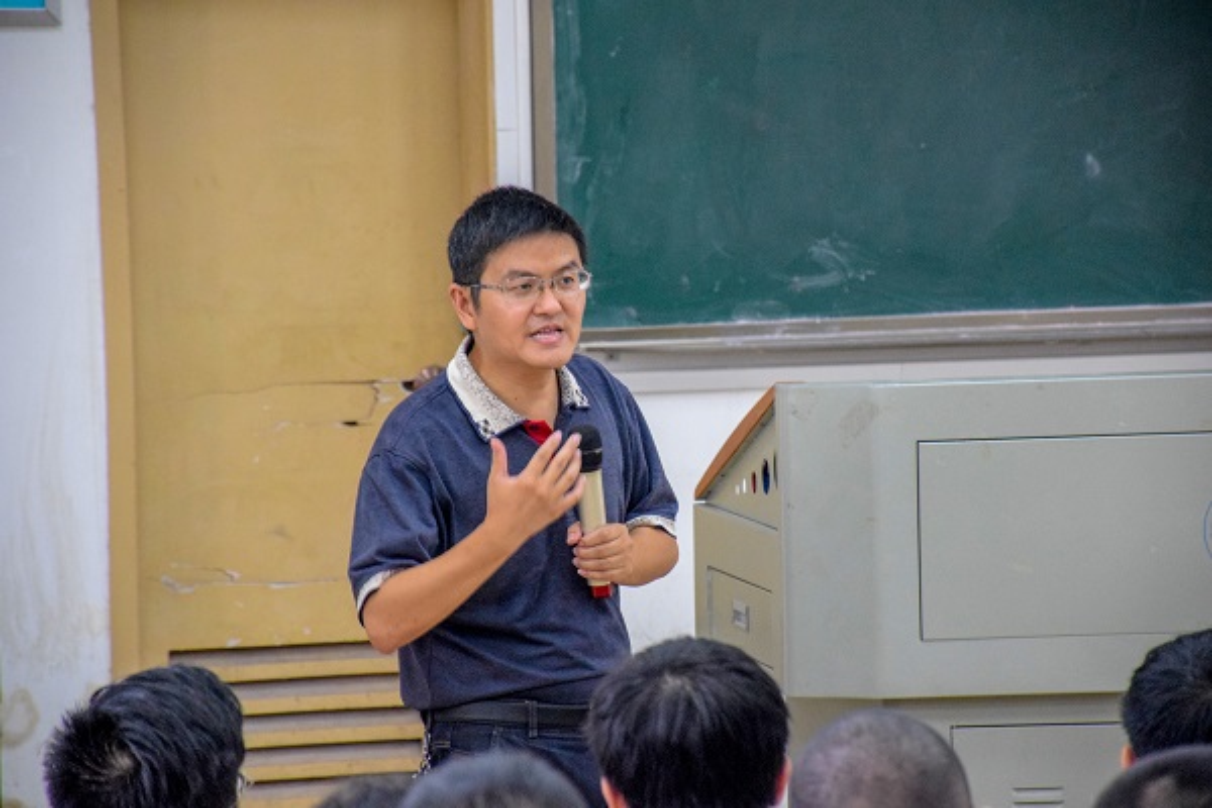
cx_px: 606
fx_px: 7069
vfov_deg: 6.5
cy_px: 404
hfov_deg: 9.8
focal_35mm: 210
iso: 4000
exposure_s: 1/80
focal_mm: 140
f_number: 5.6
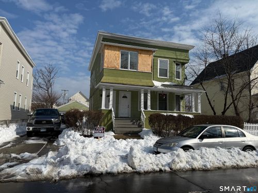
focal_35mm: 24
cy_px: 96
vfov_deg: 56.8
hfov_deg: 71.6
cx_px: 129
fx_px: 179
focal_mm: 6.76
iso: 80
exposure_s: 1/11905
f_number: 1.78
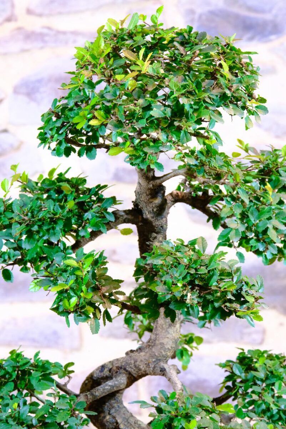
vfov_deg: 13.1
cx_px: 143
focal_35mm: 157
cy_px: 214
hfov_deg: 8.7
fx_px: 1869
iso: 3200
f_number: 9
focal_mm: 104.9
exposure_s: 1/30
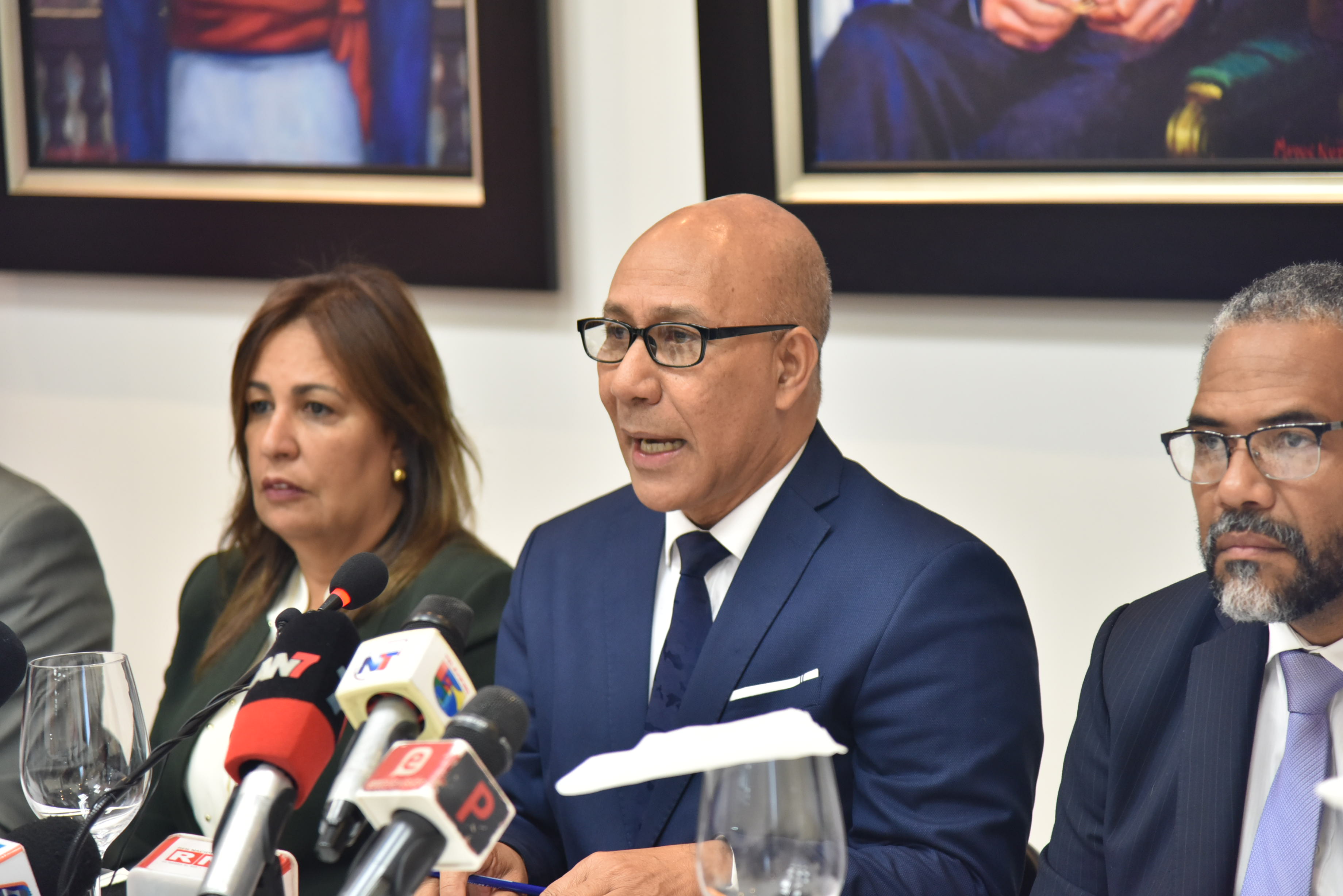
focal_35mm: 120
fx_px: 4478
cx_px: 672
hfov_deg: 17.1
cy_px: 448
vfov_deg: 11.4
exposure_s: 1/60
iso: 2000
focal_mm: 120
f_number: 4
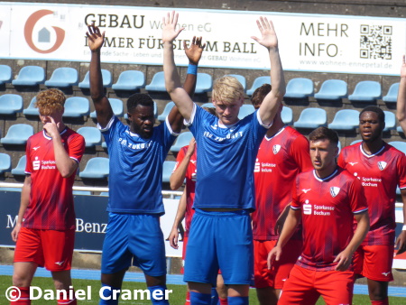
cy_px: 152
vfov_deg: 2.3
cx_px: 203
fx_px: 7499
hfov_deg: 3.1
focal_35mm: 639
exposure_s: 1/250
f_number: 6.2
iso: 80
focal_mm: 114.4
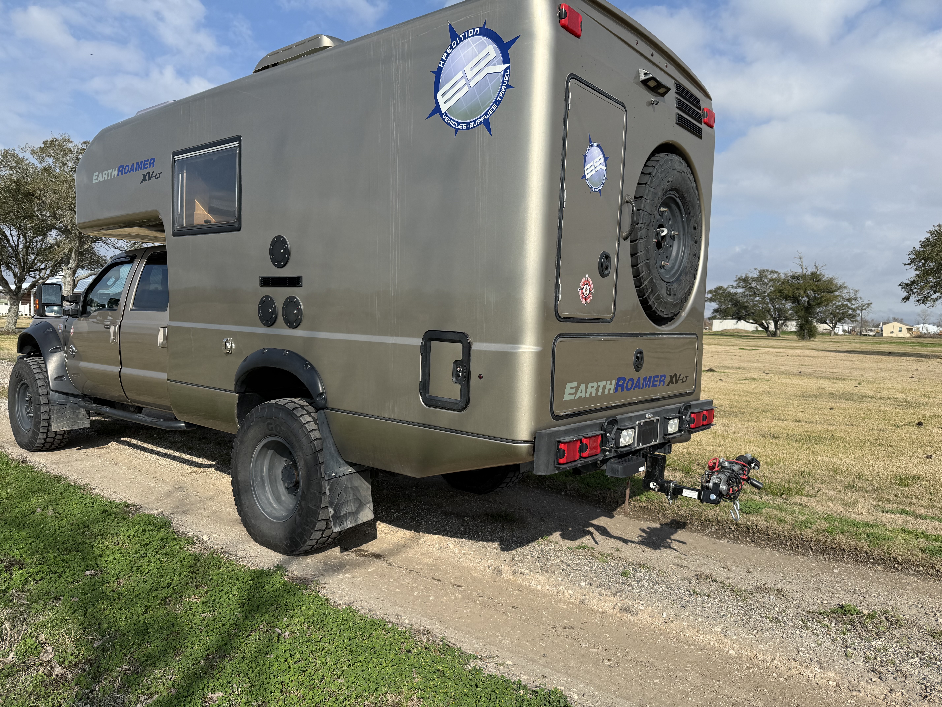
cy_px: 354
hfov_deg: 71.6
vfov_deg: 56.8
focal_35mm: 24
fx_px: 653
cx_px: 471
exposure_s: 1/5319
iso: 80
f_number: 1.78
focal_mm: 6.76
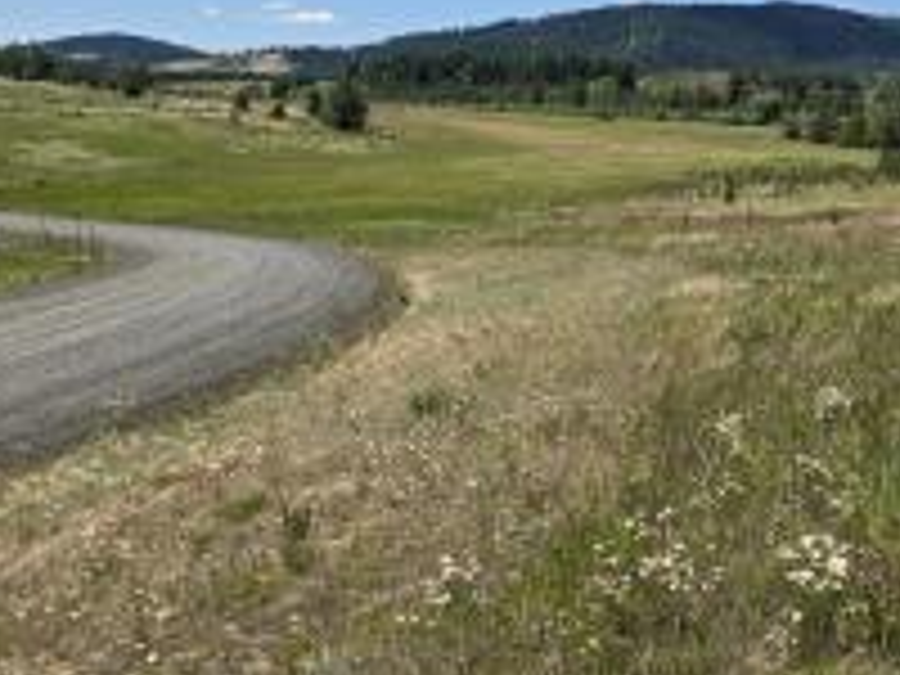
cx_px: 513
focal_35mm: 46
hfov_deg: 41.1
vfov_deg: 31.0
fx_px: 1196
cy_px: 180
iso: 80
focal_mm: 6.3
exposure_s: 1/7626
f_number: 1.7
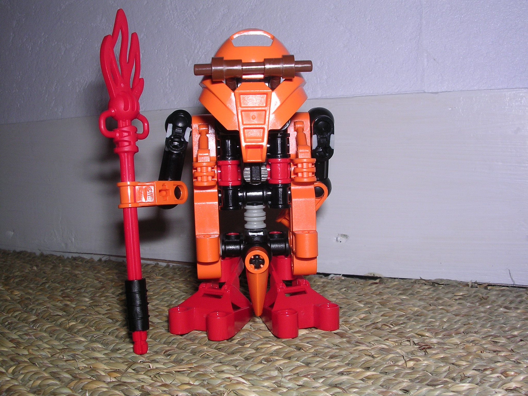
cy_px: 198
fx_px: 580
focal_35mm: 38
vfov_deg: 37.7
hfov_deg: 49.0
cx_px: 264
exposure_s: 1/60.1
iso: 100
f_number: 5.6
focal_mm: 5.8
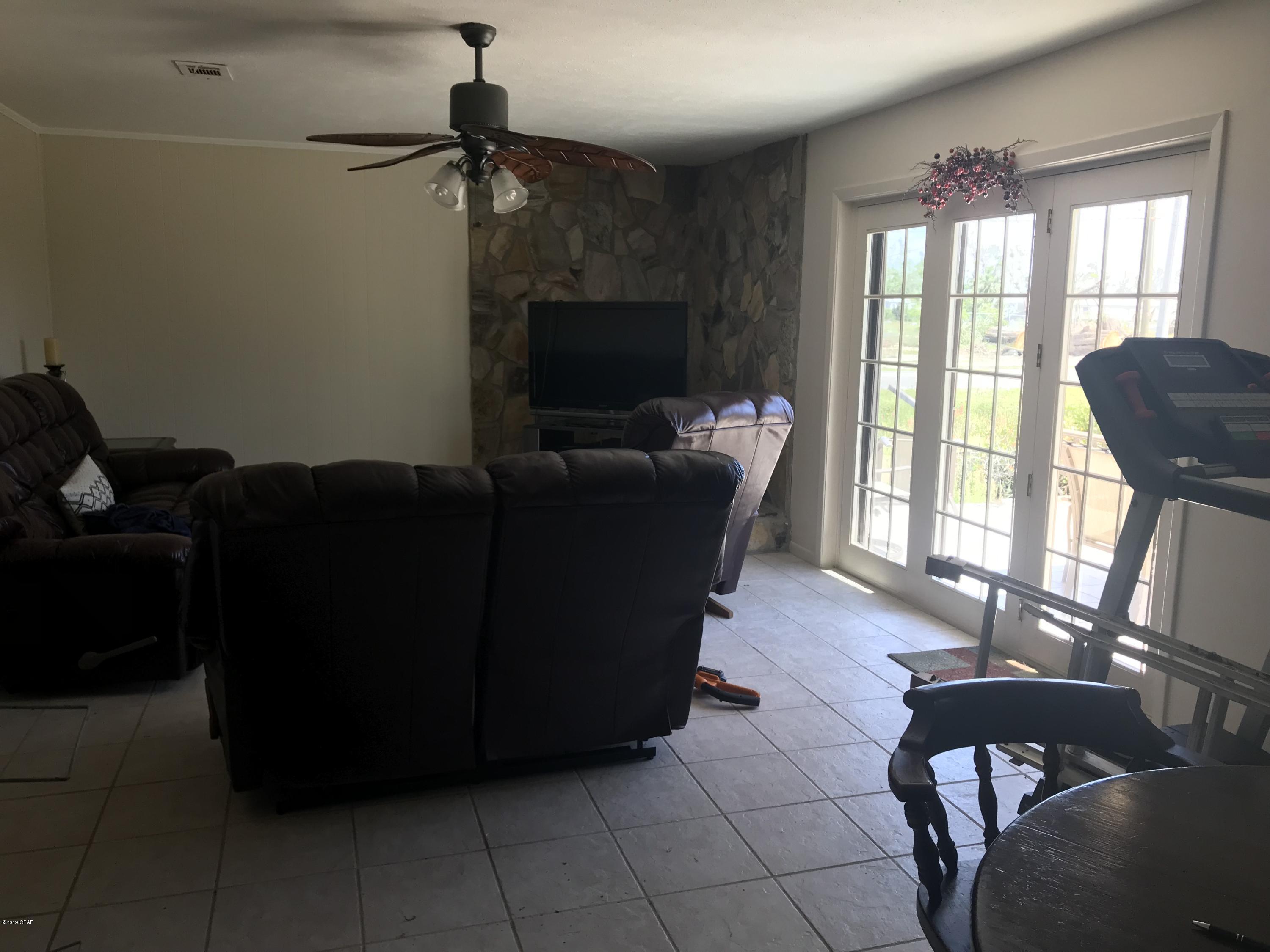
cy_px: 476
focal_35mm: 28
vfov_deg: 49.7
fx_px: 1027
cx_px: 635
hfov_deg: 63.4
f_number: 1.8
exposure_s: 1/60
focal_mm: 3.99
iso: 25
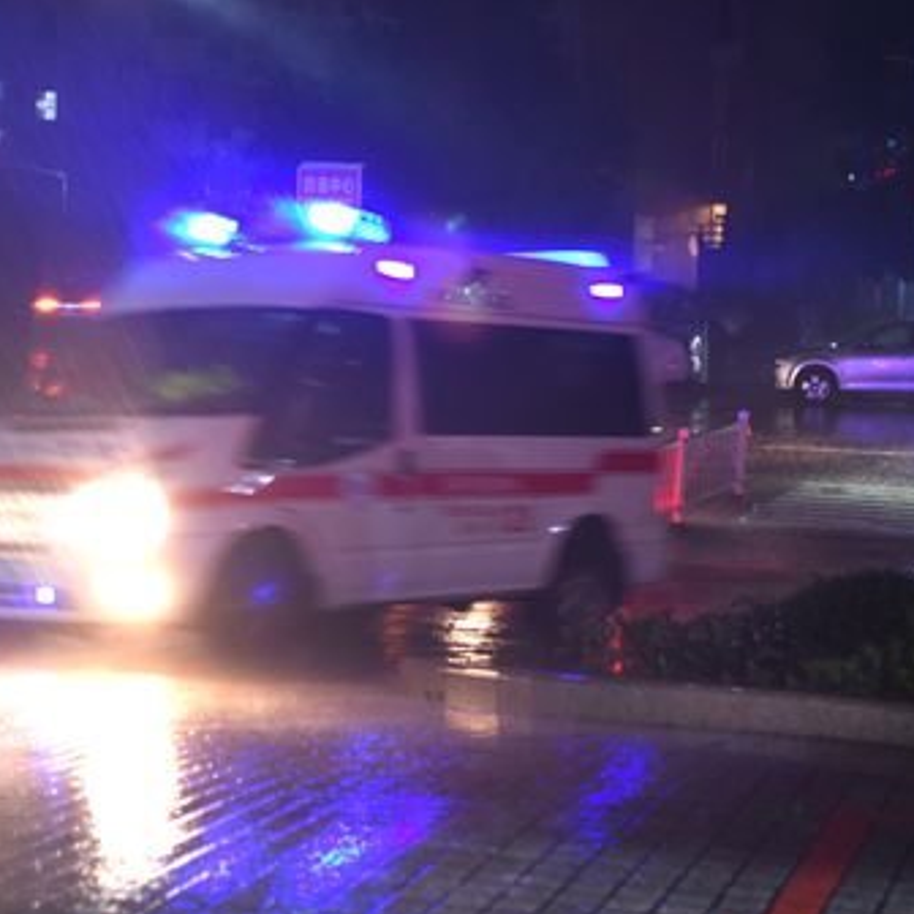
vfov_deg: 21.4
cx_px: 275
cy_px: 416
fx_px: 2420
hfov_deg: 21.3
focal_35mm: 81
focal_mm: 40
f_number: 2.8
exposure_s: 1/8
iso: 400
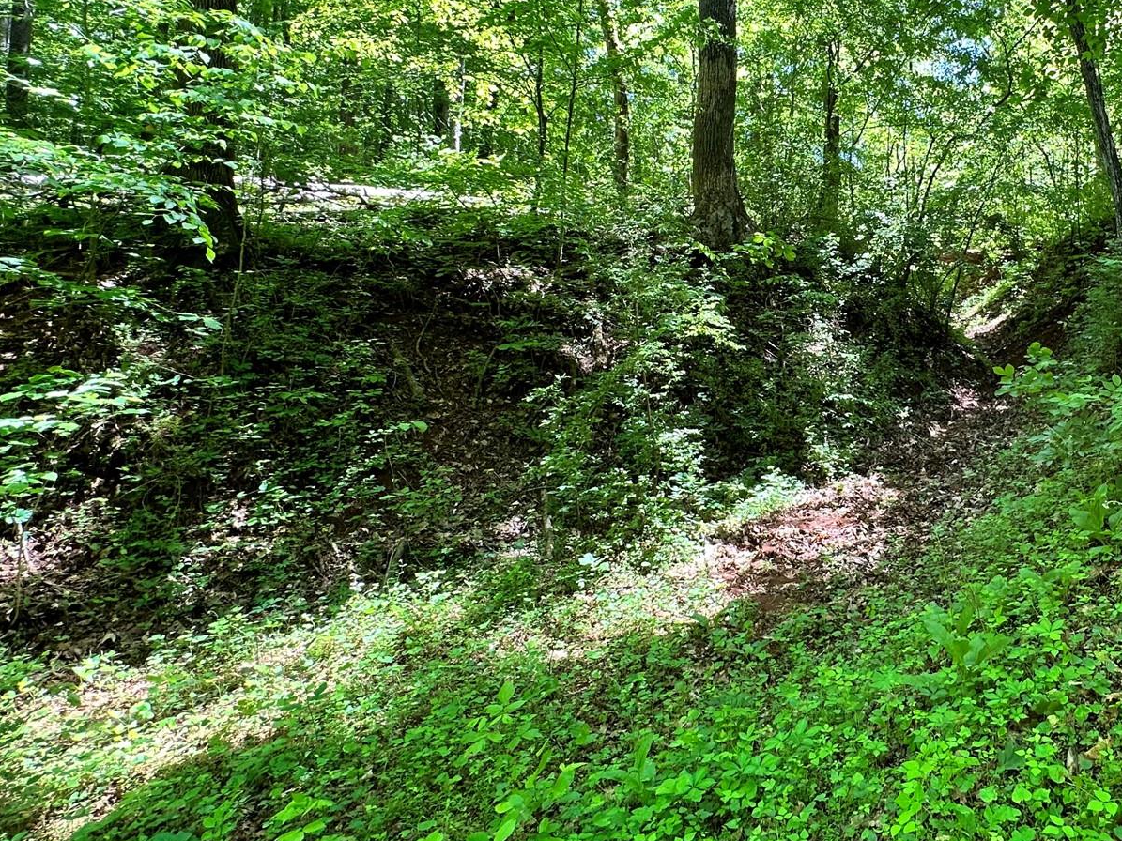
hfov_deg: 66.2
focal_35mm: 24
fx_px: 778
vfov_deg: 56.0
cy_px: 306
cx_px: 869
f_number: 2.2
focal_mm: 2.22
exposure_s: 1/99
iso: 80
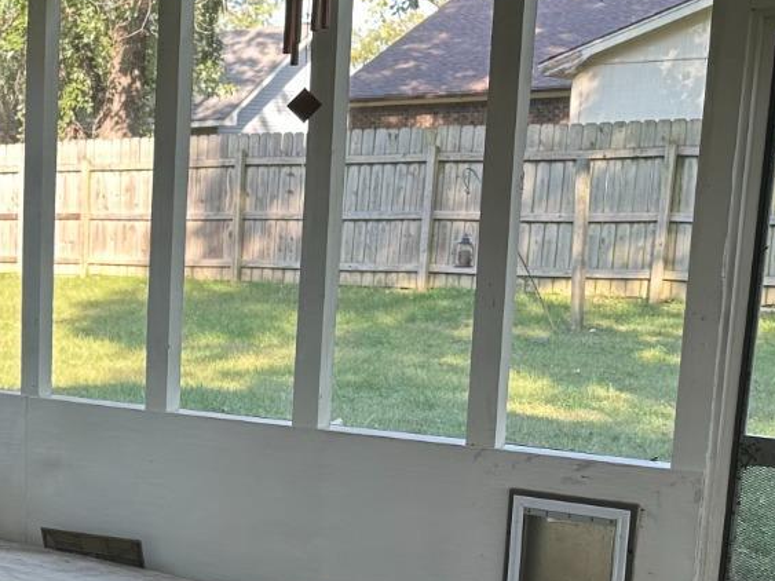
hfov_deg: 27.0
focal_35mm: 64
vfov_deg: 22.6
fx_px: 1433
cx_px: -136
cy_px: 467
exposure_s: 1/157
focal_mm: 6.86
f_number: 1.78
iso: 64
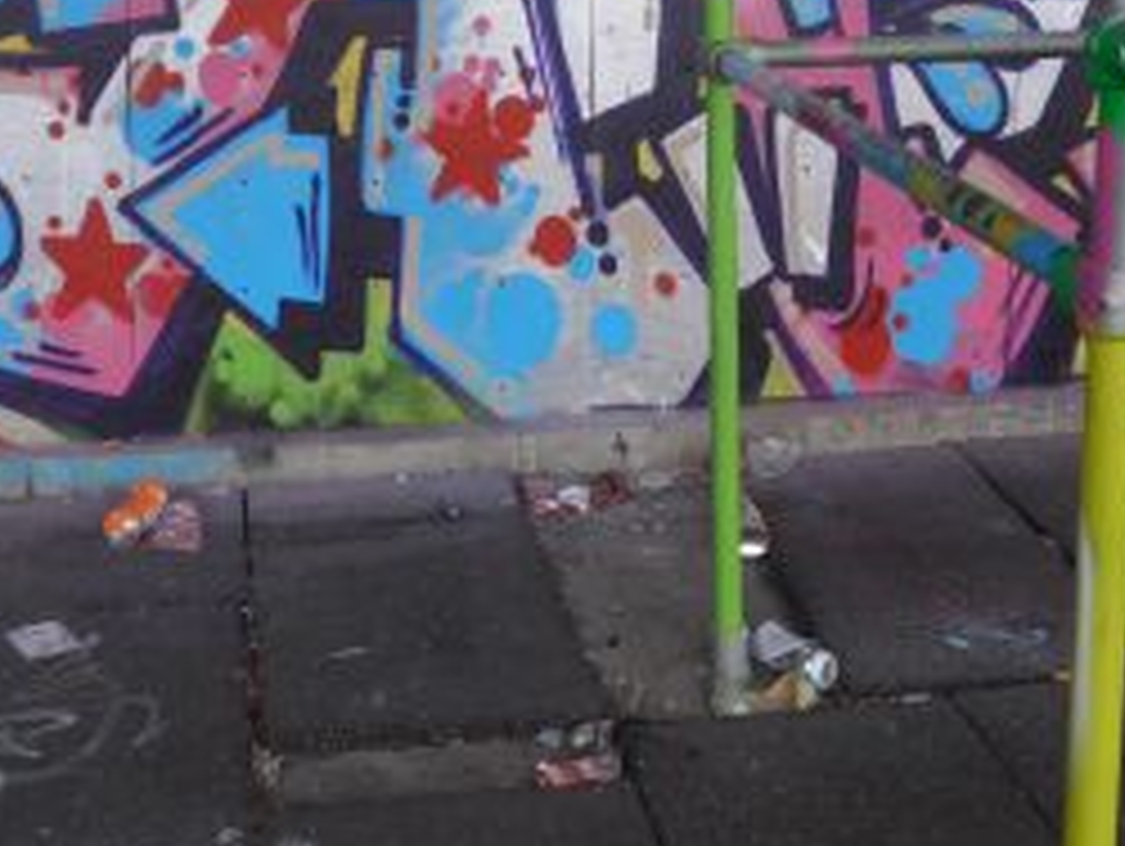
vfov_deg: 24.4
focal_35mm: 58
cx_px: 580
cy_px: 52
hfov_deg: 33.2
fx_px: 1887
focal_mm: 6
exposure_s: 1/60
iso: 250
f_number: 2
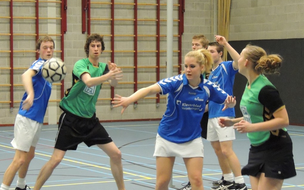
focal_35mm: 112
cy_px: 92
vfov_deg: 11.7
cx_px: 153
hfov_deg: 18.6
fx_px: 928
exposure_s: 1/100
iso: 3200
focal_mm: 18.7
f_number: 4.2
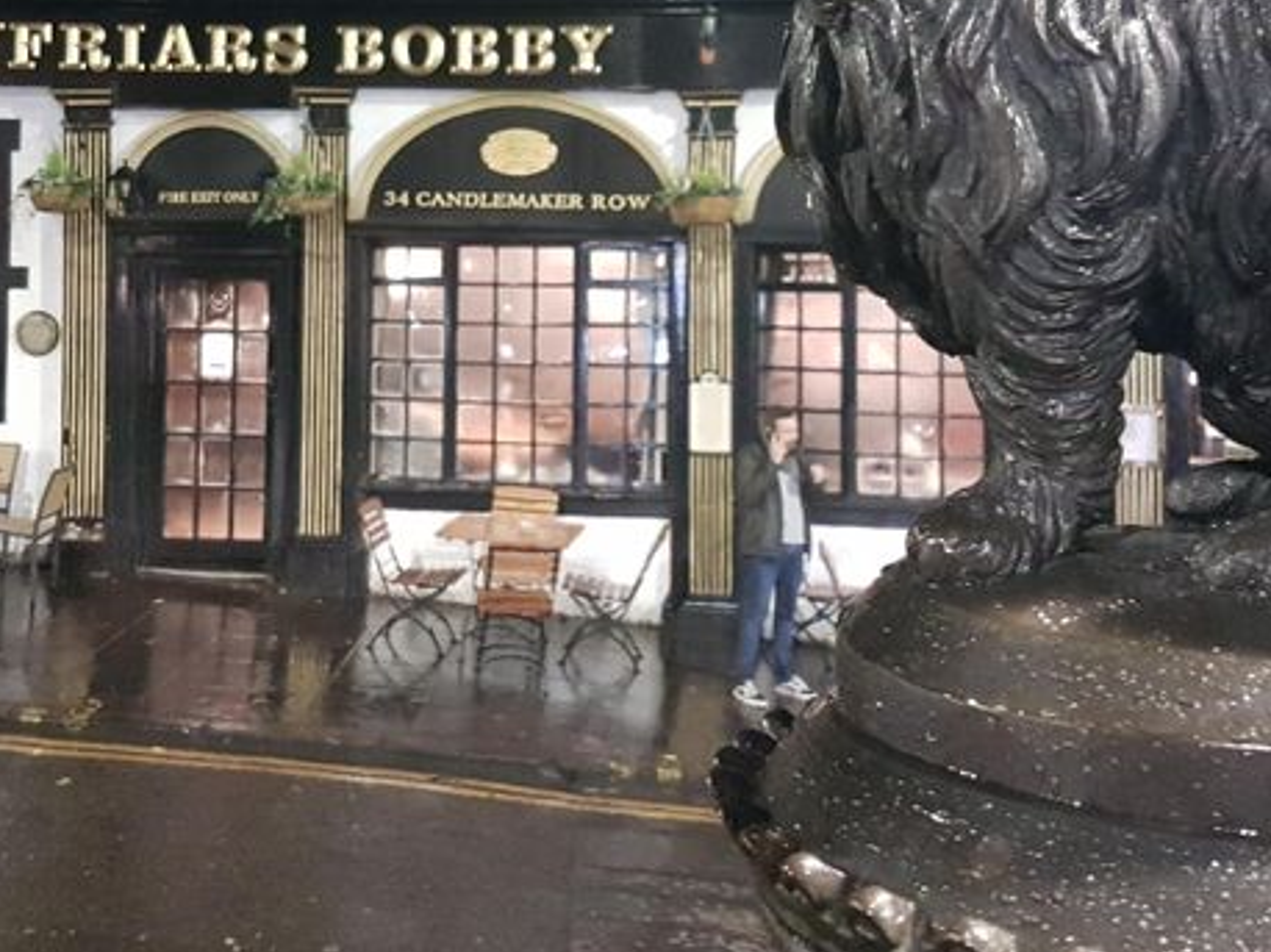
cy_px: 180
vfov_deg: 28.4
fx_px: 1835
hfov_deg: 38.1
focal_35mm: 50
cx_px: 544
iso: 800
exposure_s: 1/10
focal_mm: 4.2
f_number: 1.7
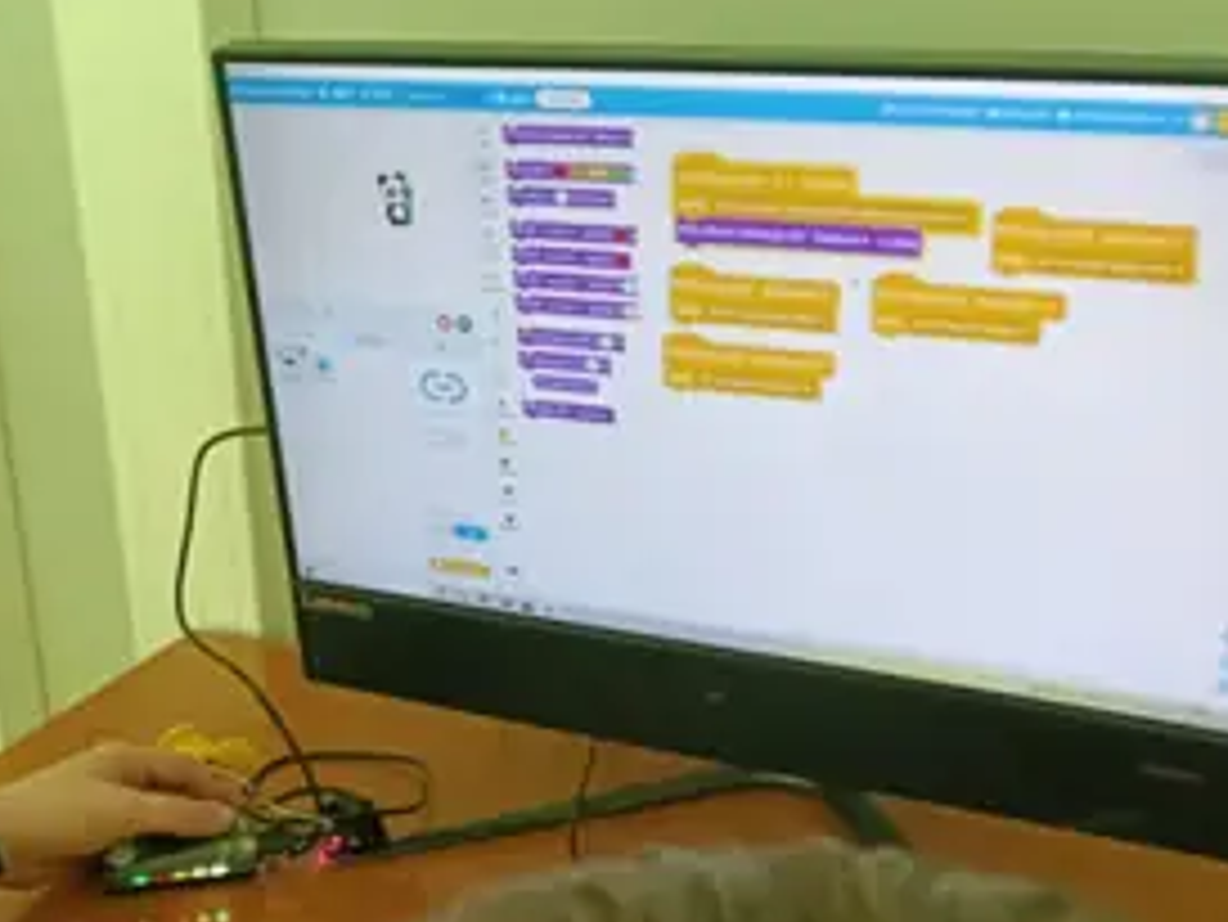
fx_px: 2023
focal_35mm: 57
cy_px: 877
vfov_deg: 24.7
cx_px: 247
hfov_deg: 32.8
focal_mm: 3.98
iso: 400
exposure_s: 1/100
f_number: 1.8
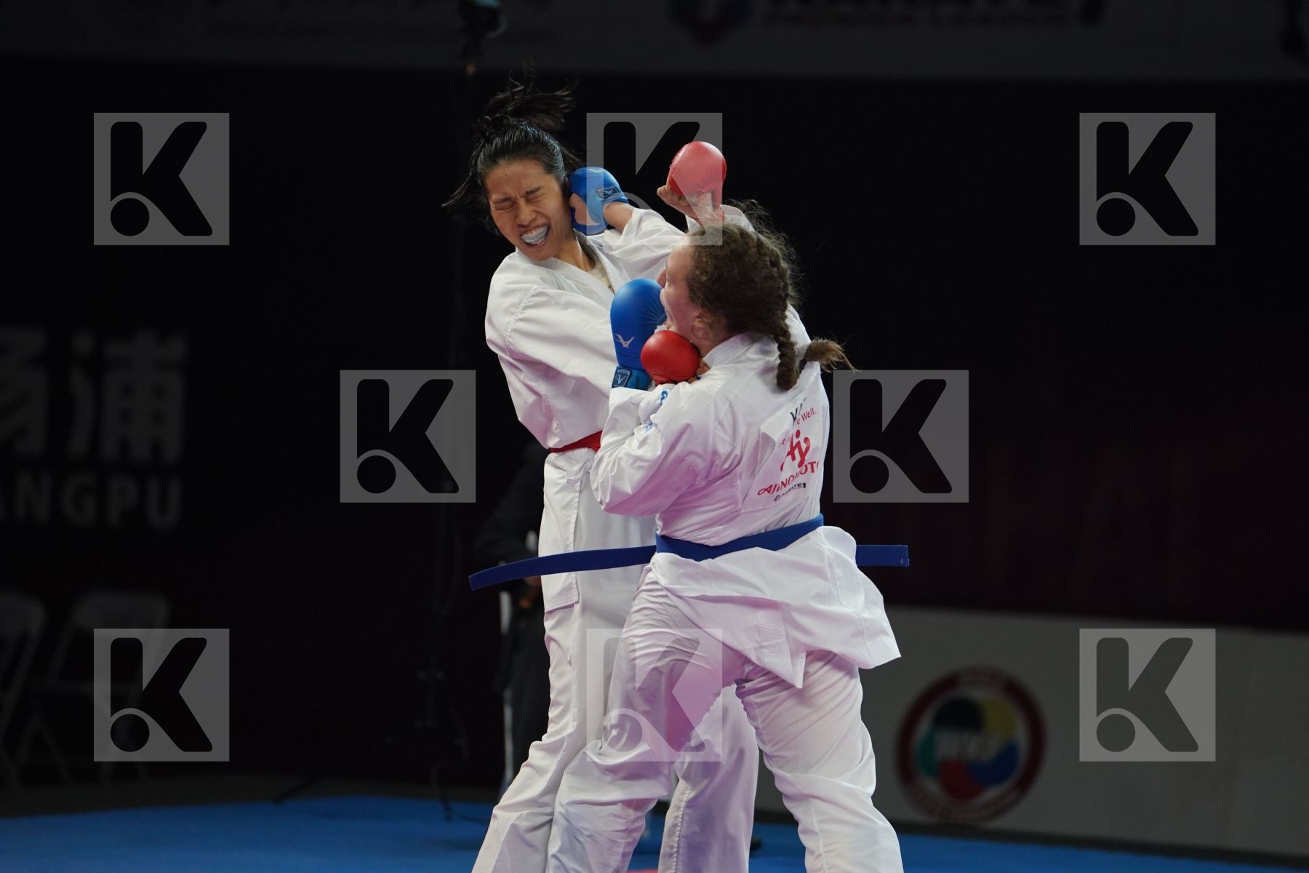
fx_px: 7272
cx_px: 654
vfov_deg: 6.9
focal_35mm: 200
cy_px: 436
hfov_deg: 10.3
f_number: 2.8
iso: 1600
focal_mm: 200
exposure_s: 1/1000
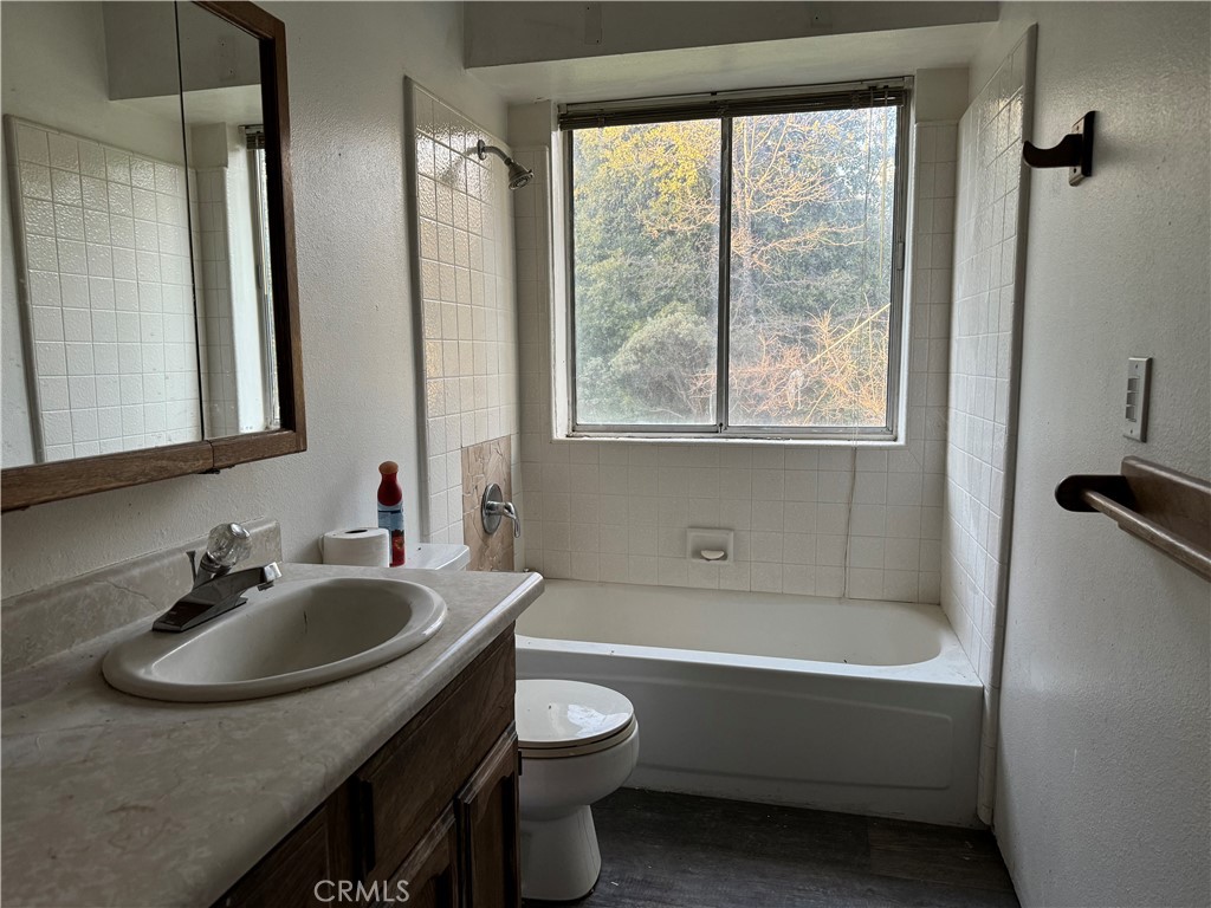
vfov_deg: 56.8
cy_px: 454
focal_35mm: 24
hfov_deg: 71.6
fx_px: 840
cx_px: 606
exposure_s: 1/106
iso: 200
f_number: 1.78
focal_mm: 6.86
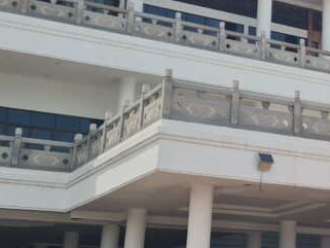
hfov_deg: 22.3
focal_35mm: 83
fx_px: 792
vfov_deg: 17.7
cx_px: 359
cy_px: 75
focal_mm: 5.4
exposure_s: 1/3352
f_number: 1.8
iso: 50
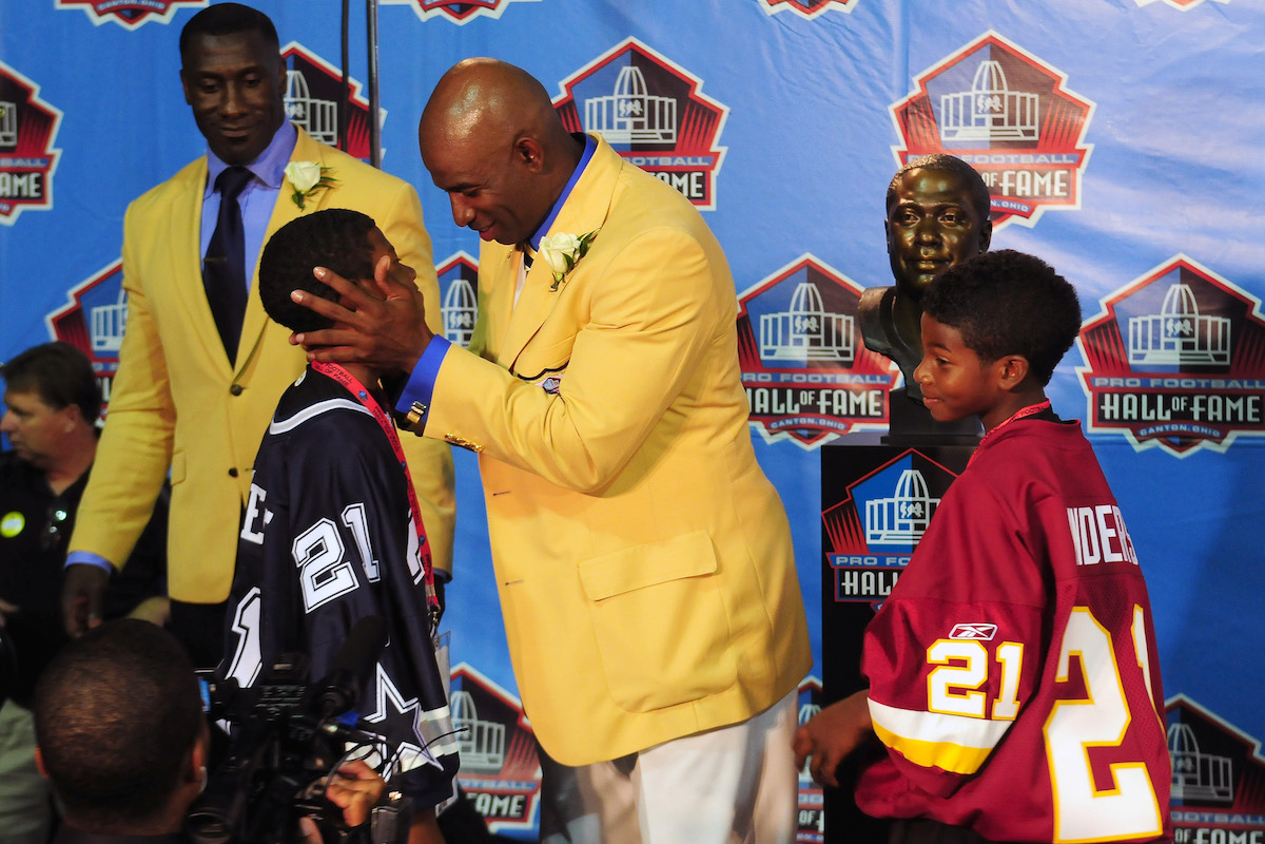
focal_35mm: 82
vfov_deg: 16.6
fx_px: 2899
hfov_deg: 24.6
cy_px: 422
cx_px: 632
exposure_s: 1/125
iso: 800
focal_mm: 55
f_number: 5.6
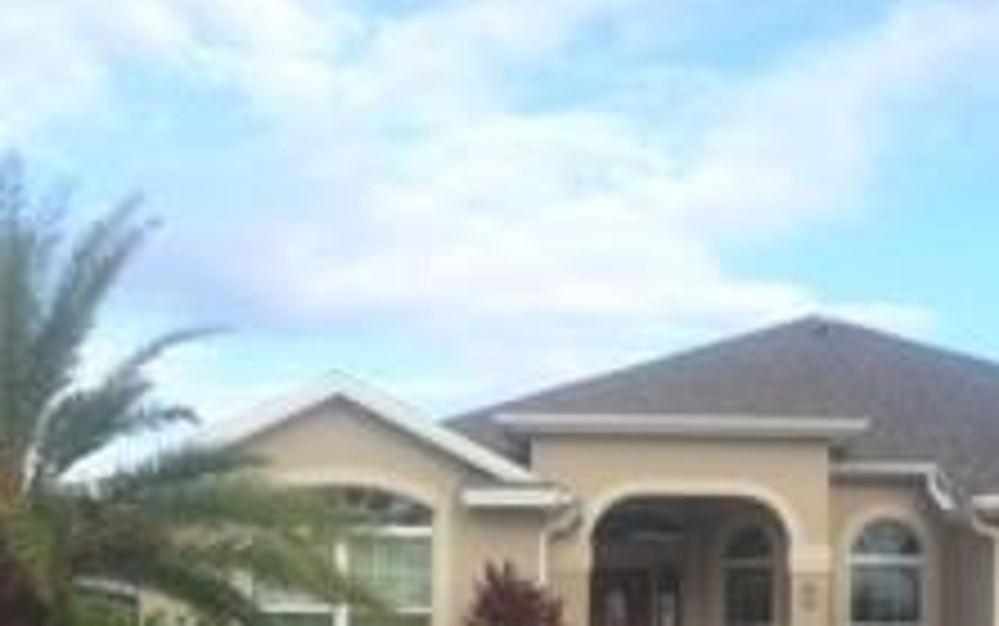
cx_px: 720
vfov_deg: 20.2
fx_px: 1689
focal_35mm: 62
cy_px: 653
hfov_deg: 32.5
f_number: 2.2
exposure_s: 1/855
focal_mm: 4.15
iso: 32
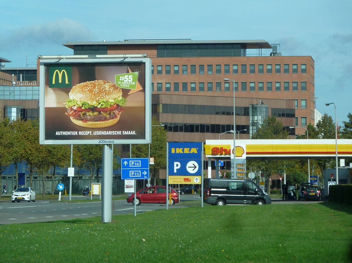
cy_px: 132
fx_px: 1604
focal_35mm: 158
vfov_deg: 9.4
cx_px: 176
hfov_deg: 12.5
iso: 100
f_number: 4.5
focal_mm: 25.9
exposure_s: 1/500
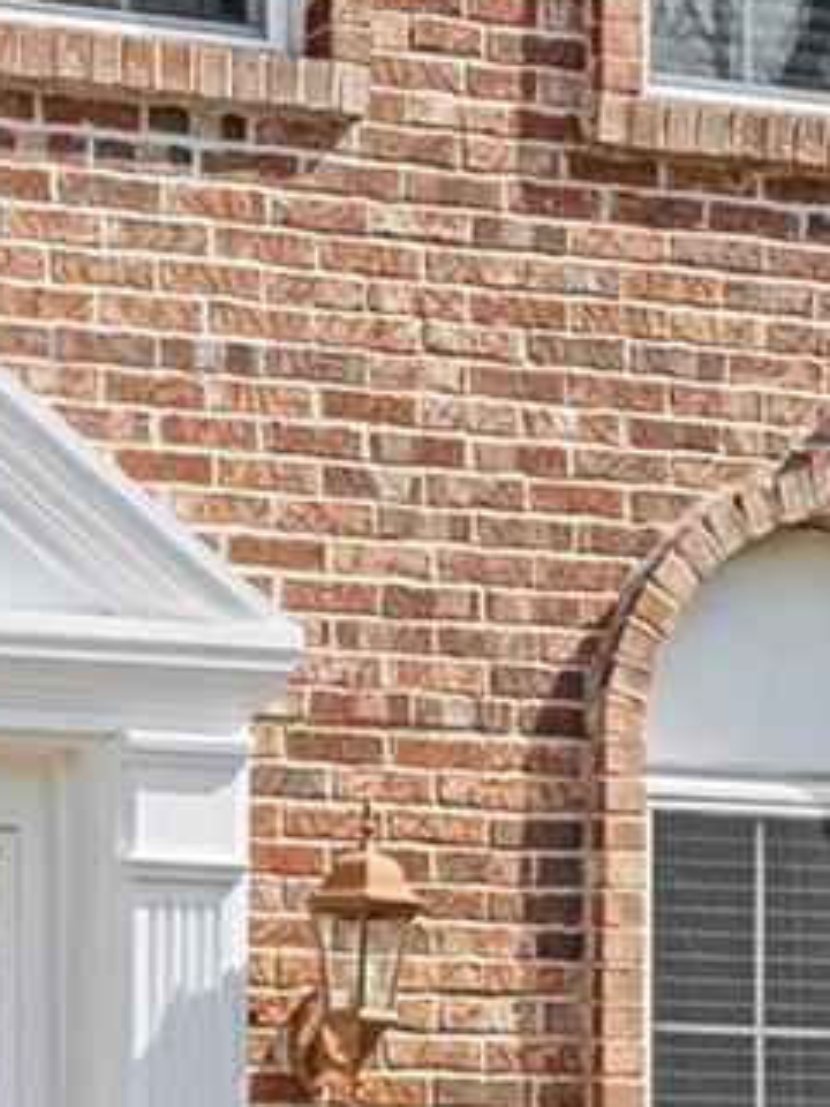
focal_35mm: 173
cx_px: -156
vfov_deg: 11.1
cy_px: 1463
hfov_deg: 8.5
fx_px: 5531
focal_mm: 18
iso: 400
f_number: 6.3
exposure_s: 1/800
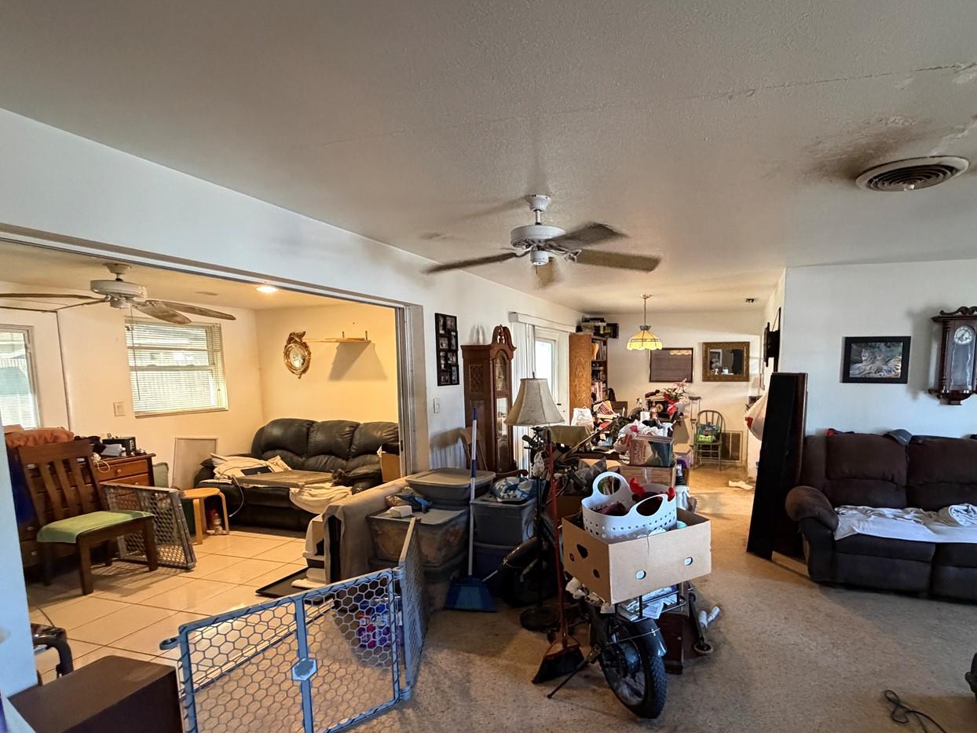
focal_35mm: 18
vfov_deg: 71.1
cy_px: 425
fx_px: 508
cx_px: 603
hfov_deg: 86.2
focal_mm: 2.22
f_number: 2.2
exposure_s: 1/60
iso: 640
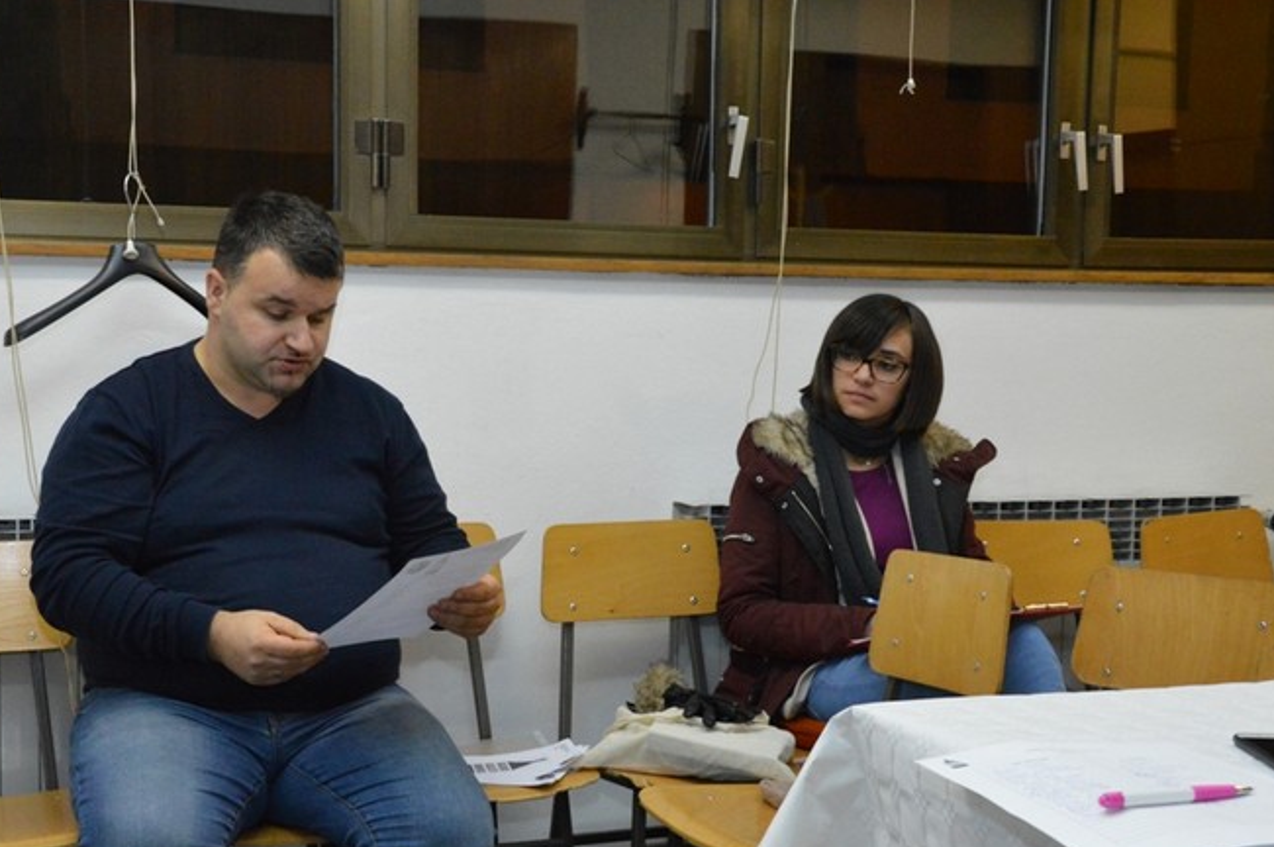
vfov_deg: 25.4
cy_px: 528
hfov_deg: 37.4
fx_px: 1874
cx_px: 492
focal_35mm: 53
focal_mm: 28
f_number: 6.3
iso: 3200
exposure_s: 1/60
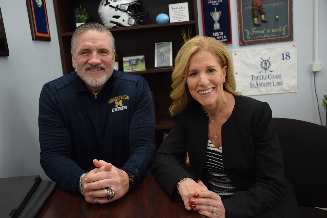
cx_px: 164
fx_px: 313
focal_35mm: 34
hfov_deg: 55.1
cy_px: 109
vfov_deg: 38.4
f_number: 4
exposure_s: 1/250
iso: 2000
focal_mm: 23
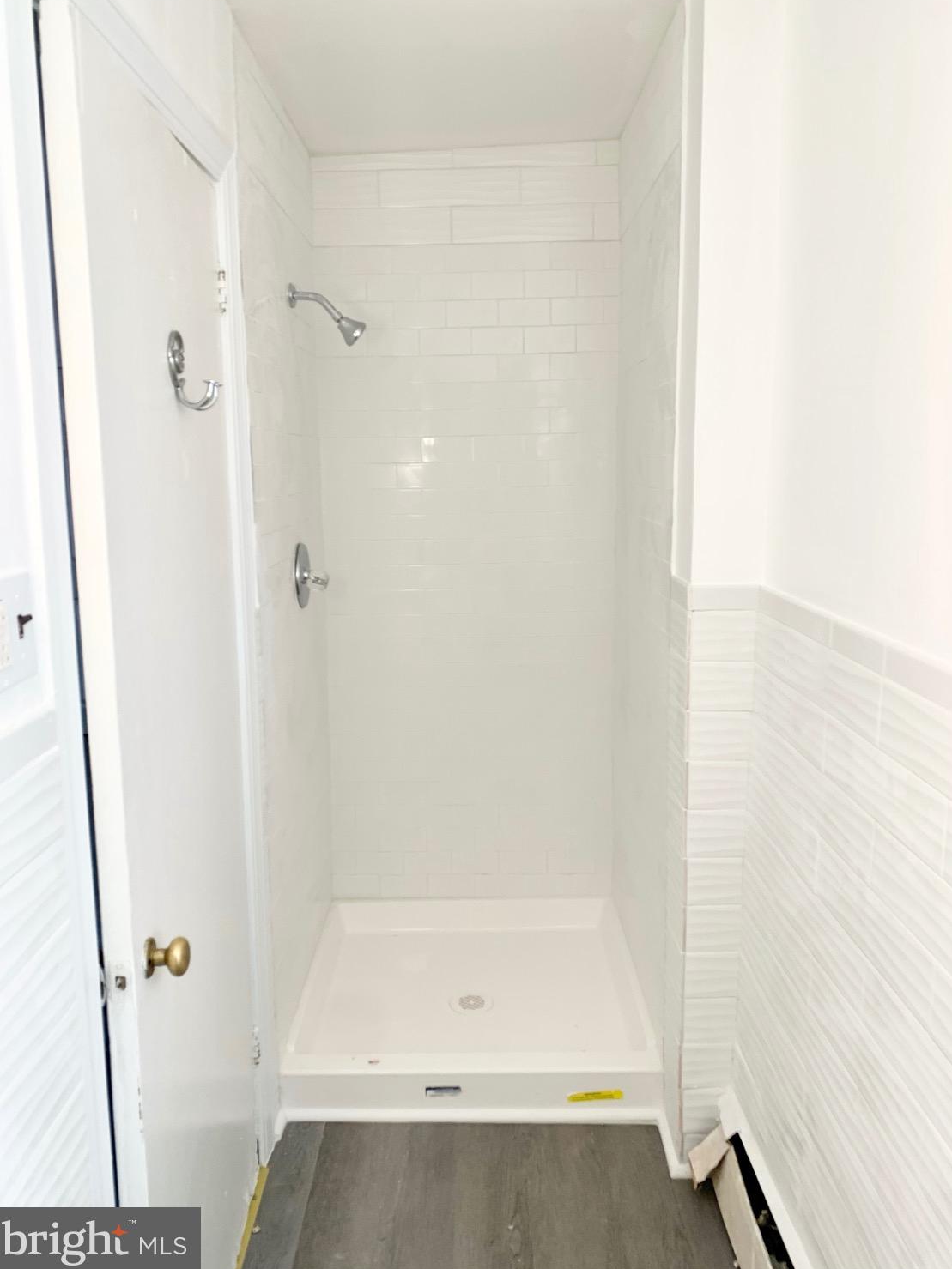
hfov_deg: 51.3
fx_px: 990
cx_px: 481
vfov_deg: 65.3
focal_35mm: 27
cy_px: 619
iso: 50
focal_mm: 4.25
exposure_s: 1/120
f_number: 1.8
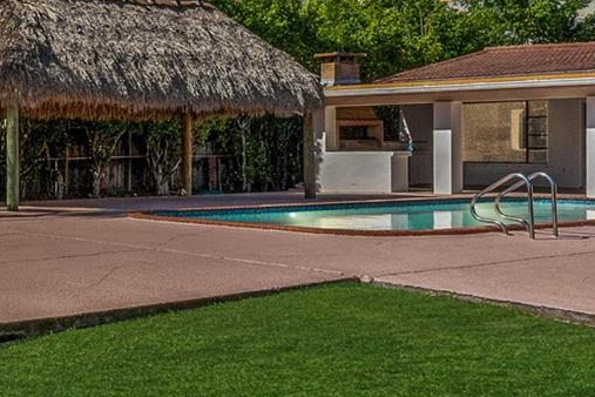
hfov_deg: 32.0
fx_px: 992
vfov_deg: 22.4
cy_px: 303
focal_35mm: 60
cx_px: 74
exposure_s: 1/3200
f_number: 8
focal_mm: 13
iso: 640
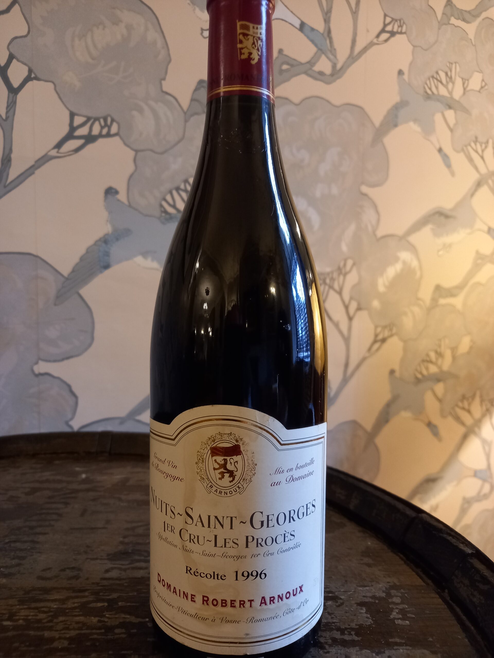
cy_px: 329
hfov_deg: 54.9
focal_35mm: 25
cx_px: 247
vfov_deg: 69.4
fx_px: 476
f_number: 2
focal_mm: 4.6
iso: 320
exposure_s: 1/25
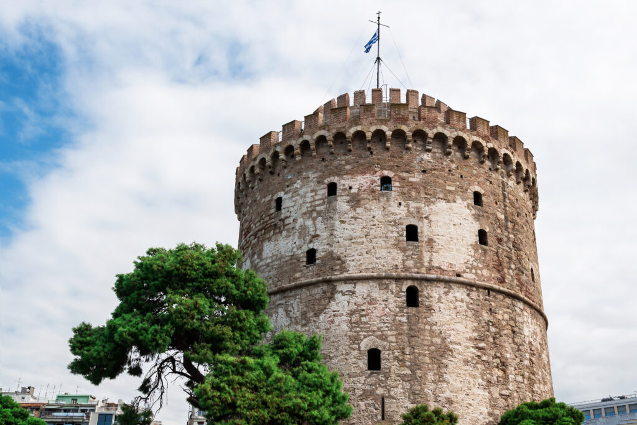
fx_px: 708
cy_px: 212
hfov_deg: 48.5
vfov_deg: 33.4
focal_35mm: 40
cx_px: 318
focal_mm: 27
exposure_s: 1/500
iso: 100
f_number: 8
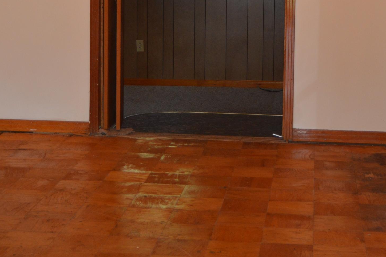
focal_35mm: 87
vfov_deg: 15.5
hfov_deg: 23.4
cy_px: 8
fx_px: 933
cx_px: 207
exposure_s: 1/60
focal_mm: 28
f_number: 4
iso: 500
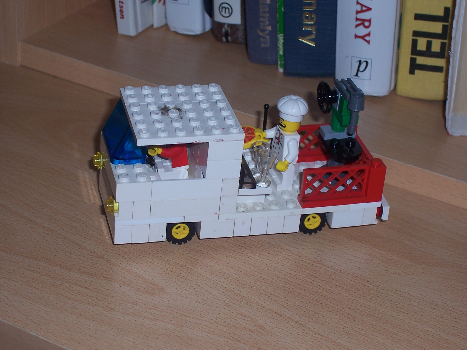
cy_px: 175
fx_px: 1106
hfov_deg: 23.8
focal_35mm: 82
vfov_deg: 18.0
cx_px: 234
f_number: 4.1
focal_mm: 13.5
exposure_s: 1/90
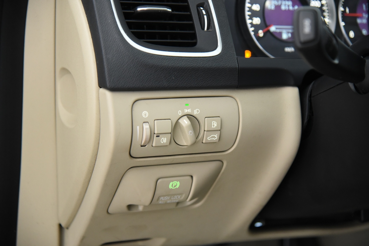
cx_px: 184
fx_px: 841
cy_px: 123
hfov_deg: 24.8
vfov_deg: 16.7
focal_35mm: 82
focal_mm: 82
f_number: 4
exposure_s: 1/25
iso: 4000
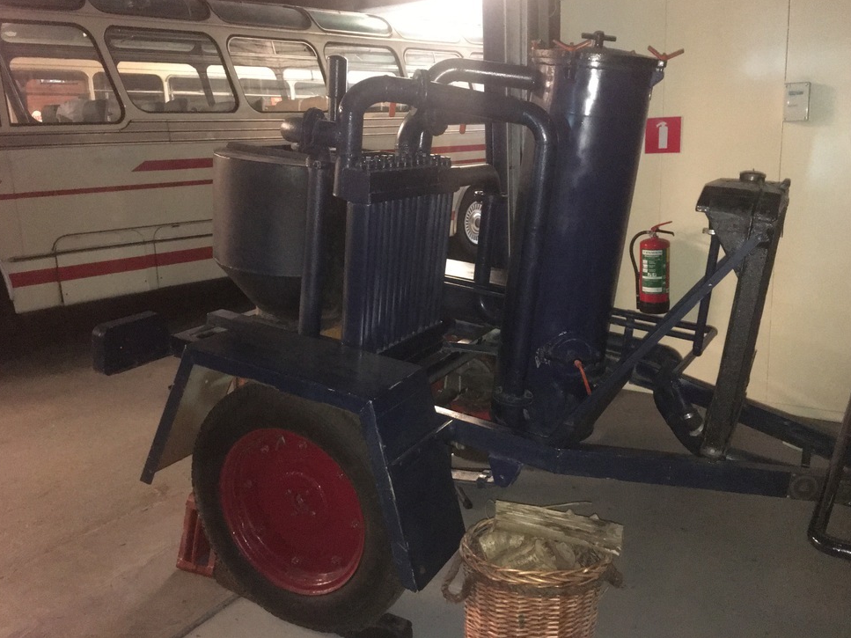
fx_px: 737
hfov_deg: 60.0
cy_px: 311
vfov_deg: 46.8
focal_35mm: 30
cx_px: 434
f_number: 2.2
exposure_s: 1/17
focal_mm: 4.15
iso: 640
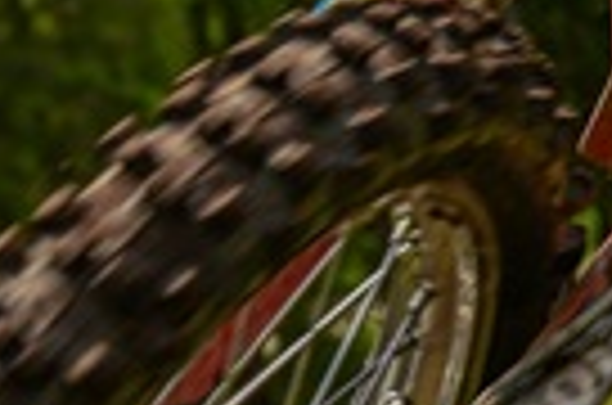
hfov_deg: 6.2
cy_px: 94
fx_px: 5376
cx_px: 1584
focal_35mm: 317
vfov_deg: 4.3
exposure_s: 1/800
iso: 160
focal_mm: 43
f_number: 4
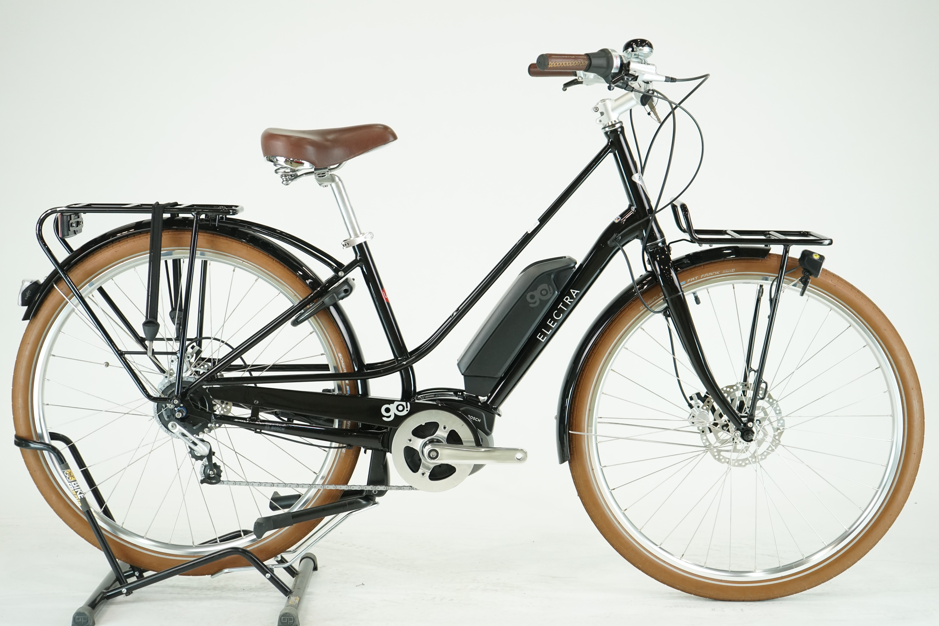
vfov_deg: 25.1
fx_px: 1408
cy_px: 313
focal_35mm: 54
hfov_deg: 36.9
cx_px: 470
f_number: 5.6
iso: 1600
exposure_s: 1/200
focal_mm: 54
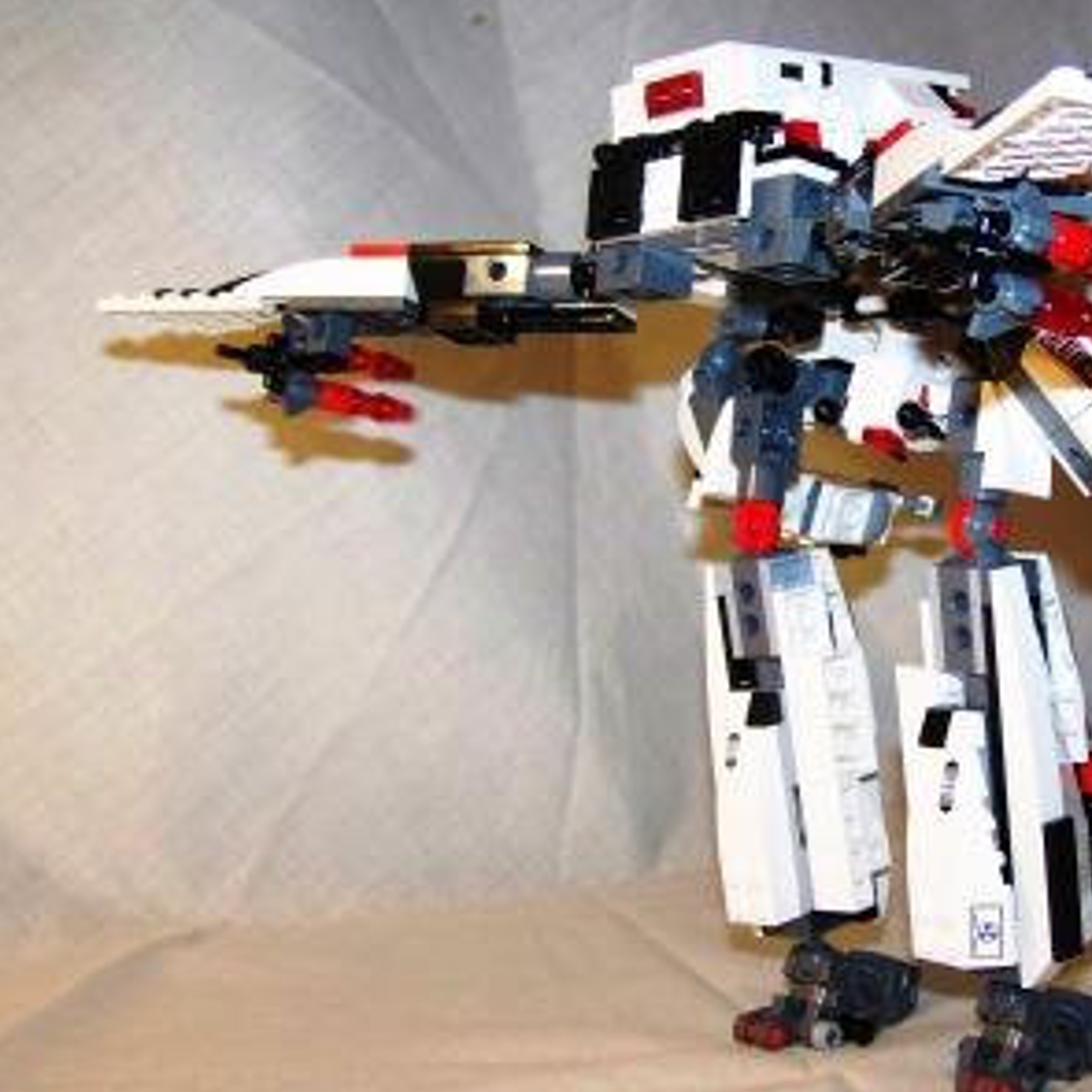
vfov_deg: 31.1
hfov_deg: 30.6
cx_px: 814
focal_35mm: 55
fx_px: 1963
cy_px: 529
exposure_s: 1/30
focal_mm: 6.7
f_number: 2.8
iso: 200
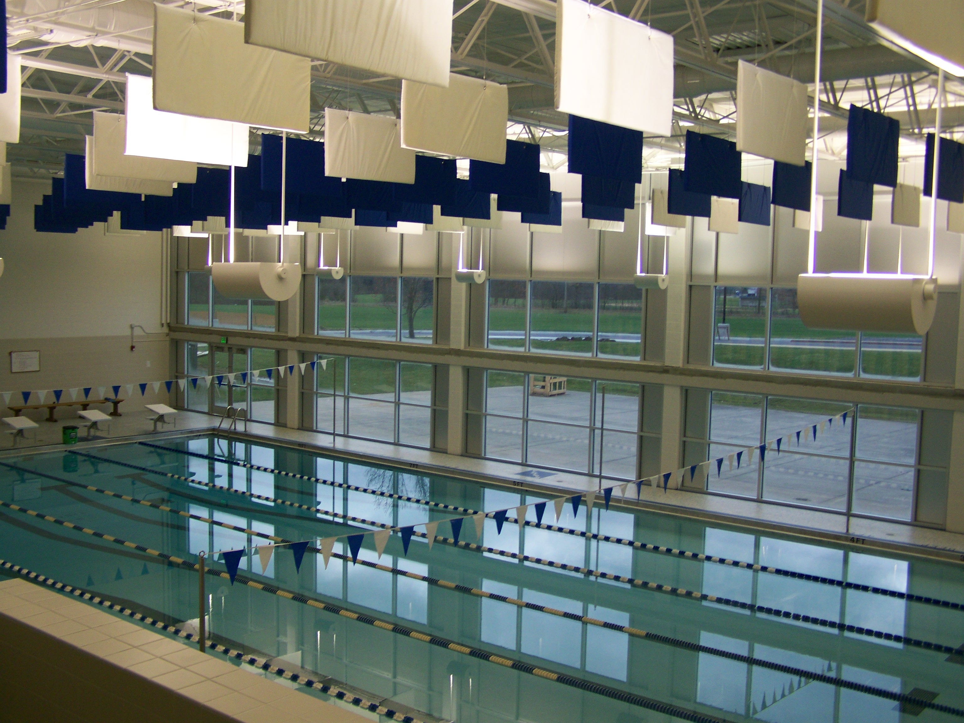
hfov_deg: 49.0
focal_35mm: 38
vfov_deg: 37.7
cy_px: 362
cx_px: 482
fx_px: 1058
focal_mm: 6.3
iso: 80
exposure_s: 1/60
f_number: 2.8
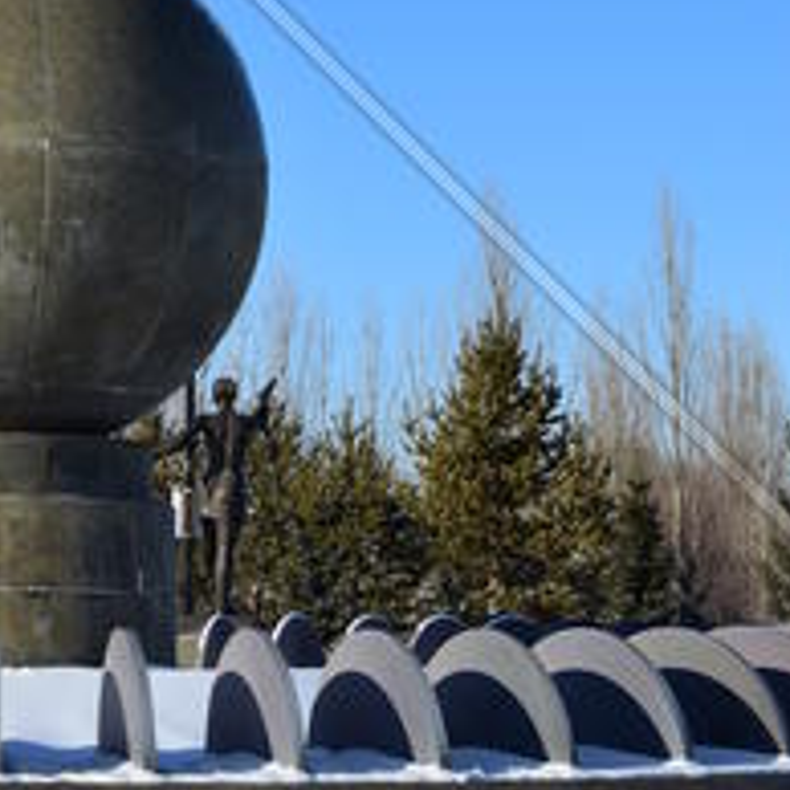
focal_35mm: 122
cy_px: -228
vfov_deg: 13.8
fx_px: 3150
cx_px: 35
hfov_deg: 14.1
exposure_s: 1/320
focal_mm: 32
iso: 100
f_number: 9
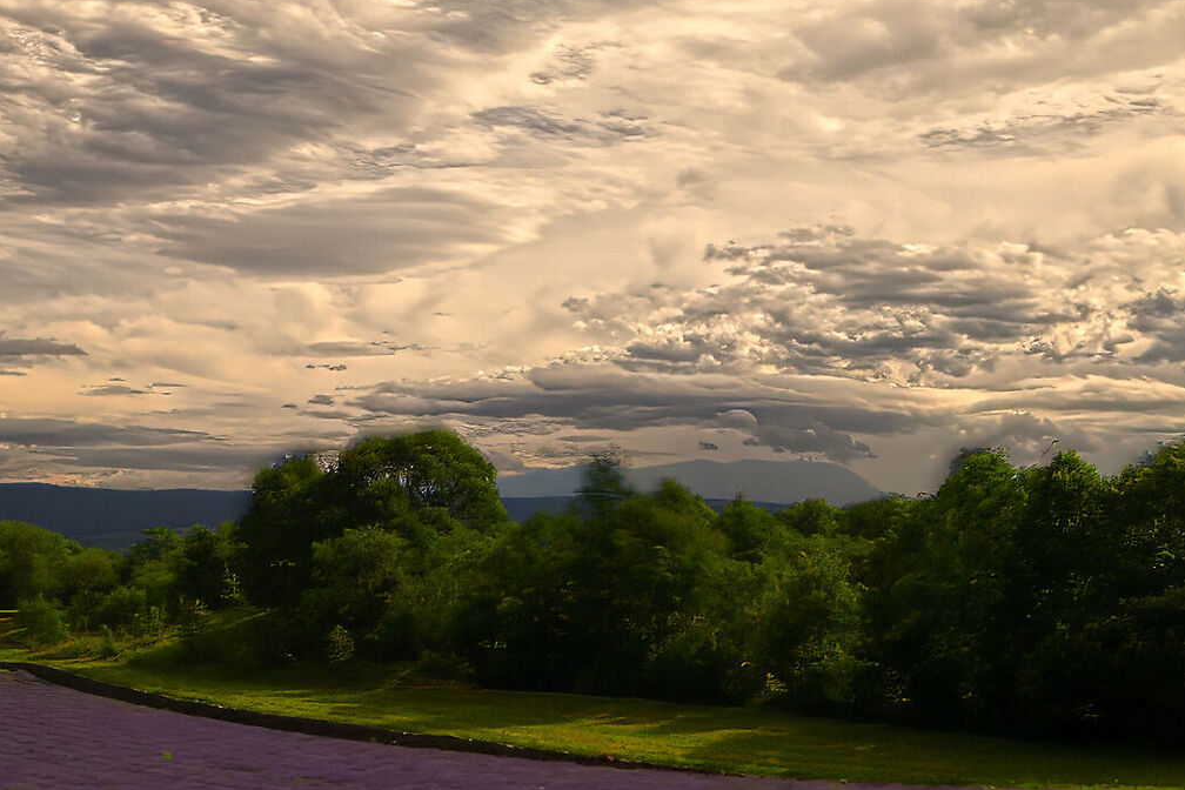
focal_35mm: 50
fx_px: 1646
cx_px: 394
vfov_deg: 26.9
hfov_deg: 39.1
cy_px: 473
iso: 64
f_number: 13
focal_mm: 21
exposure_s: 4
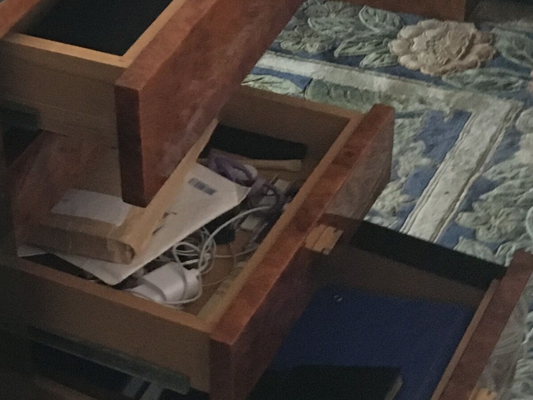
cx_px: -54
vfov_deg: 15.1
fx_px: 1509
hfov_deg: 19.2
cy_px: 132
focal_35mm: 98
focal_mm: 4.15
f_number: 2.2
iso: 250
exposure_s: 1/17
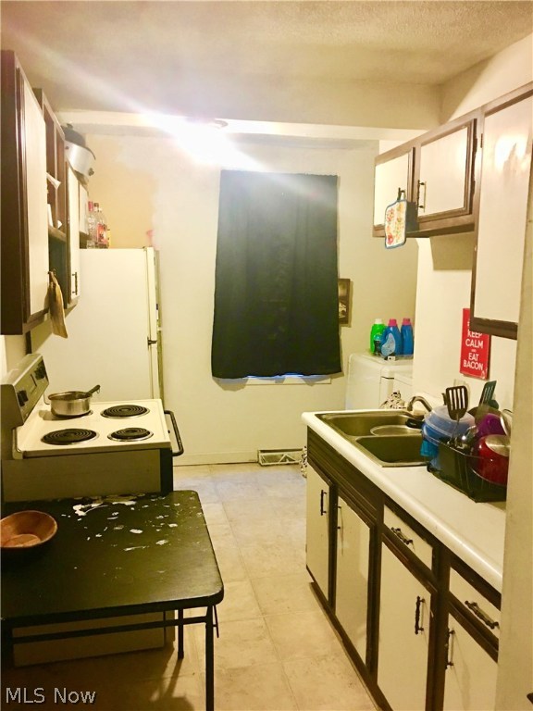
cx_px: 266
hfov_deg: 48.2
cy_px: 356
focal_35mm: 29
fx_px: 595
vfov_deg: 61.7
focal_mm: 4.15
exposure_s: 1/4
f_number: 2.2
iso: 50
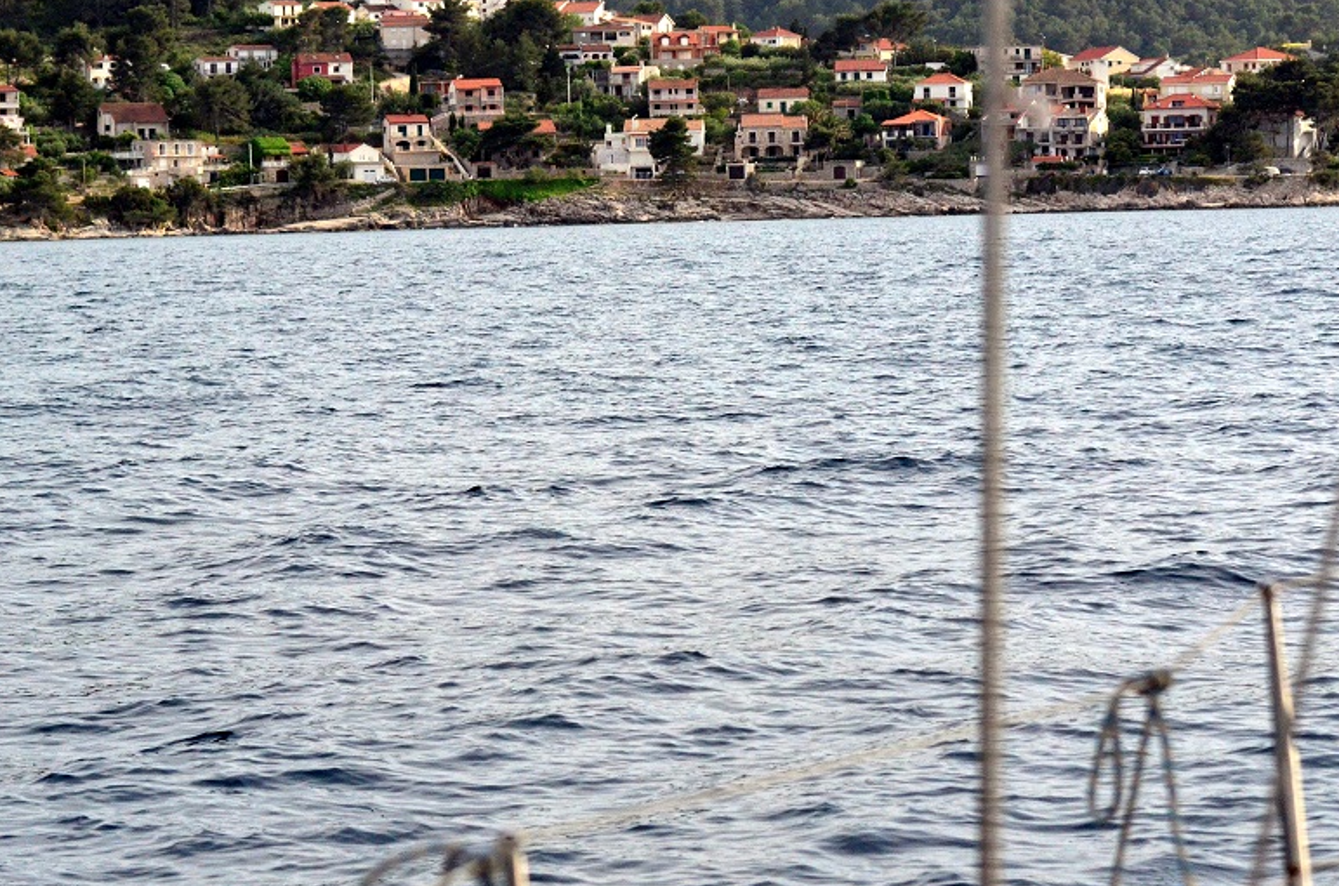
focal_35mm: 136
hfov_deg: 15.1
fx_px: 5046
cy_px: 367
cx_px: 711
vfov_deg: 10.0
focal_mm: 70
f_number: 5.6
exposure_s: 1/8000
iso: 1800
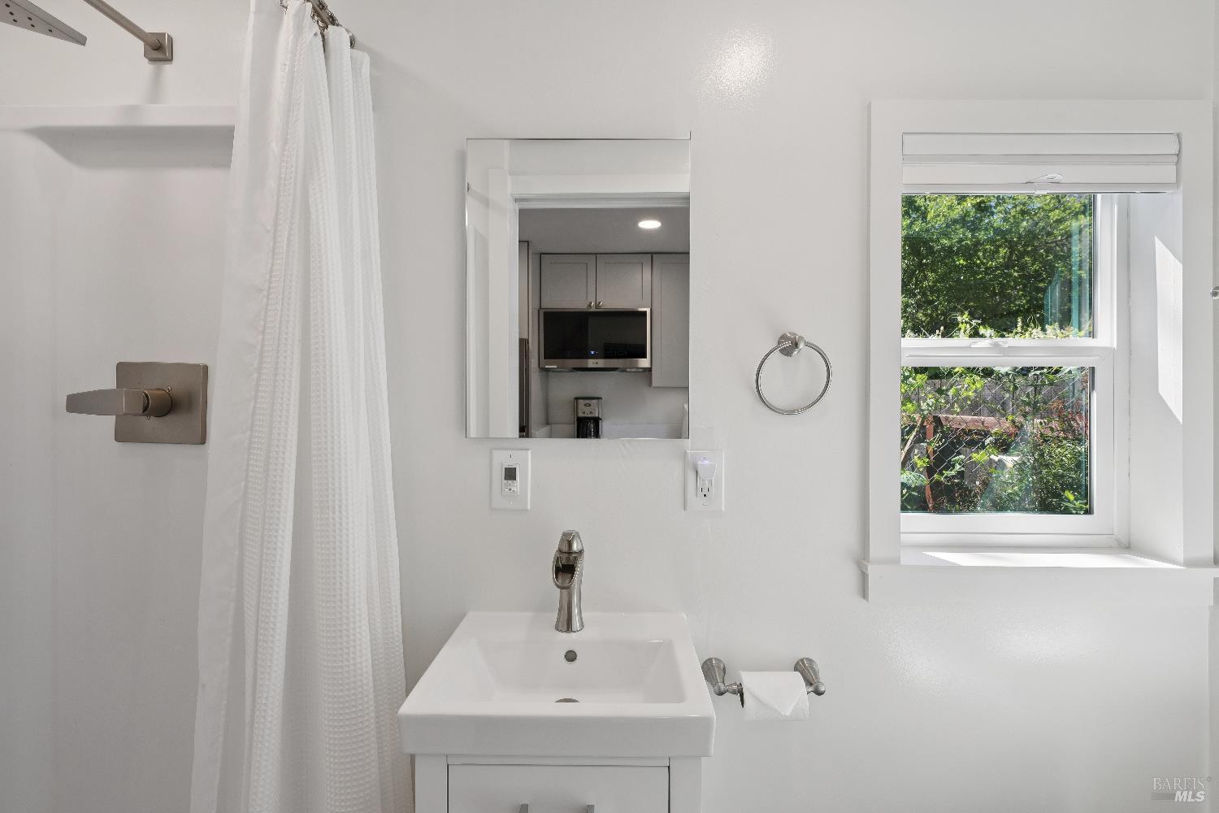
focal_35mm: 16
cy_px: 406
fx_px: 525
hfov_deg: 98.5
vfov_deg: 75.5
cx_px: 610
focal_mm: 15.5
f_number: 8
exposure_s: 1/80
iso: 200
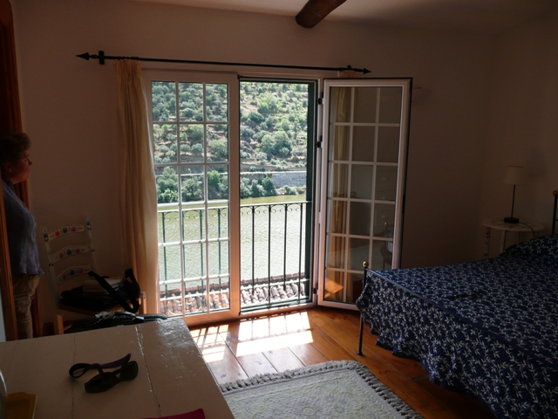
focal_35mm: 28
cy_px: 210
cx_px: 279
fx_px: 451
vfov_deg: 49.7
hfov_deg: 63.4
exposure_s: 1/160
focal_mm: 4.6
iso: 100
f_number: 3.3
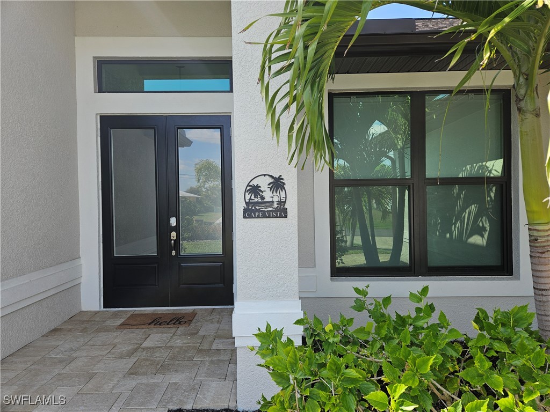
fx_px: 365
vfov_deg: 58.9
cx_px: 275
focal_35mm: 23
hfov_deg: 73.9
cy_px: 206
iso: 25
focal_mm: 5.4
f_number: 1.8
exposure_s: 1/361
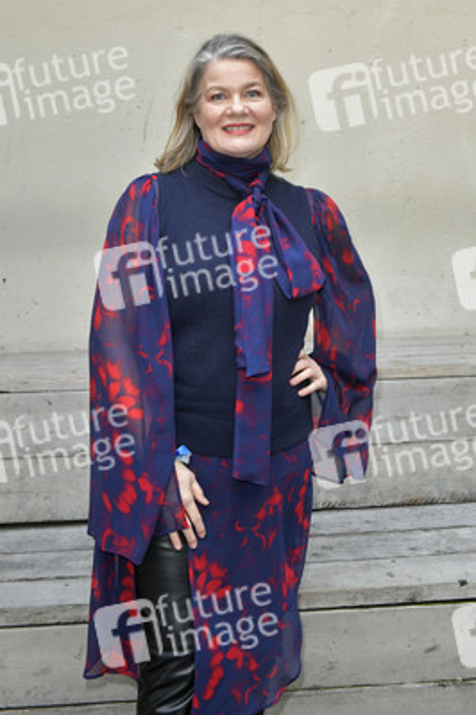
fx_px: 795
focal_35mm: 40
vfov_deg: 48.5
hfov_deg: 33.3
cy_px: 358
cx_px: 238
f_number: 6.3
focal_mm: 40
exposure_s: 1/200
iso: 2000
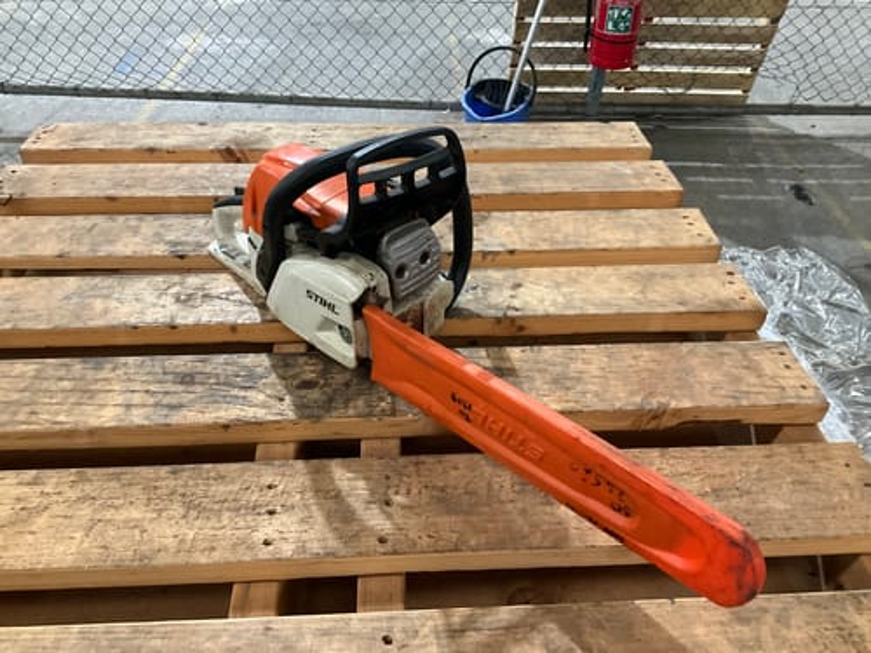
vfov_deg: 48.2
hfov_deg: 61.7
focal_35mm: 29
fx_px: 730
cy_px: 326
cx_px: 436
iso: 250
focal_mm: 3
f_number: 1.8
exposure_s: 1/33
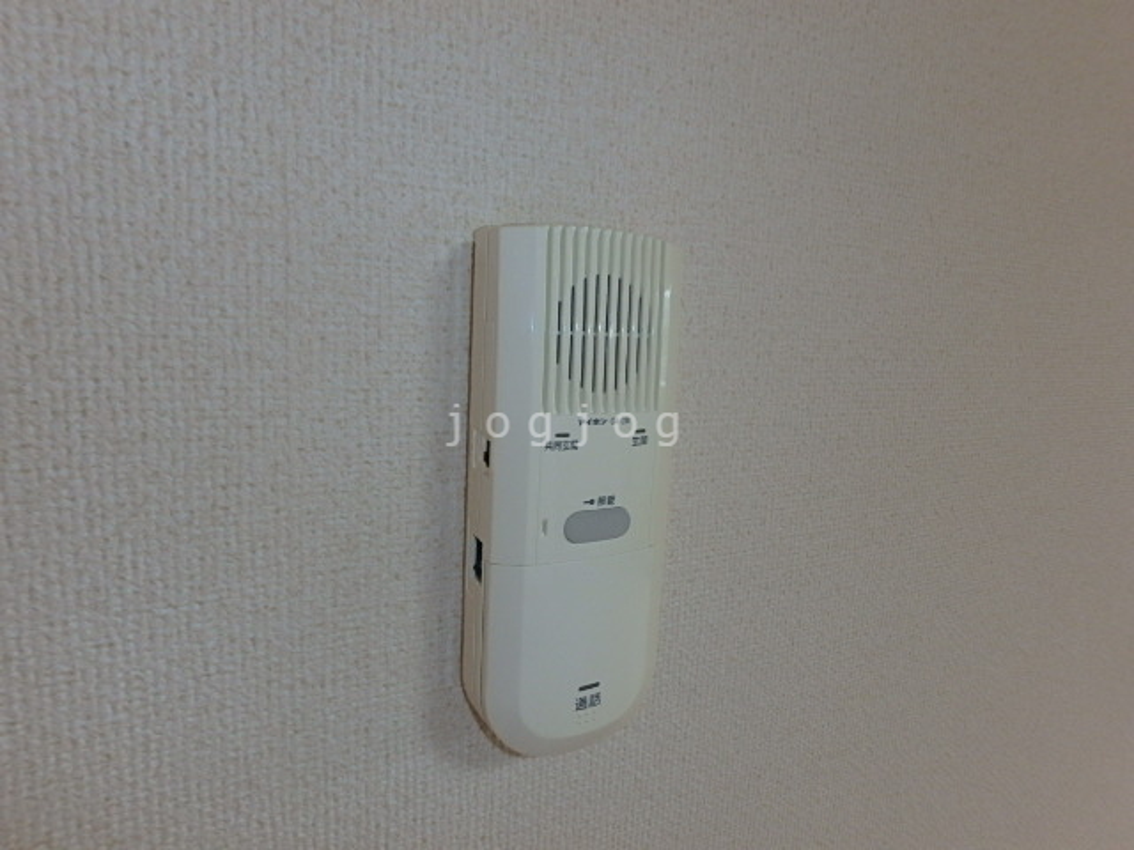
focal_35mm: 21
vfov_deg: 63.4
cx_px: 567
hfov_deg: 79.0
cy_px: 425
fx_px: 688
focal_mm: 3.7
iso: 250
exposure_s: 1/30
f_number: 6
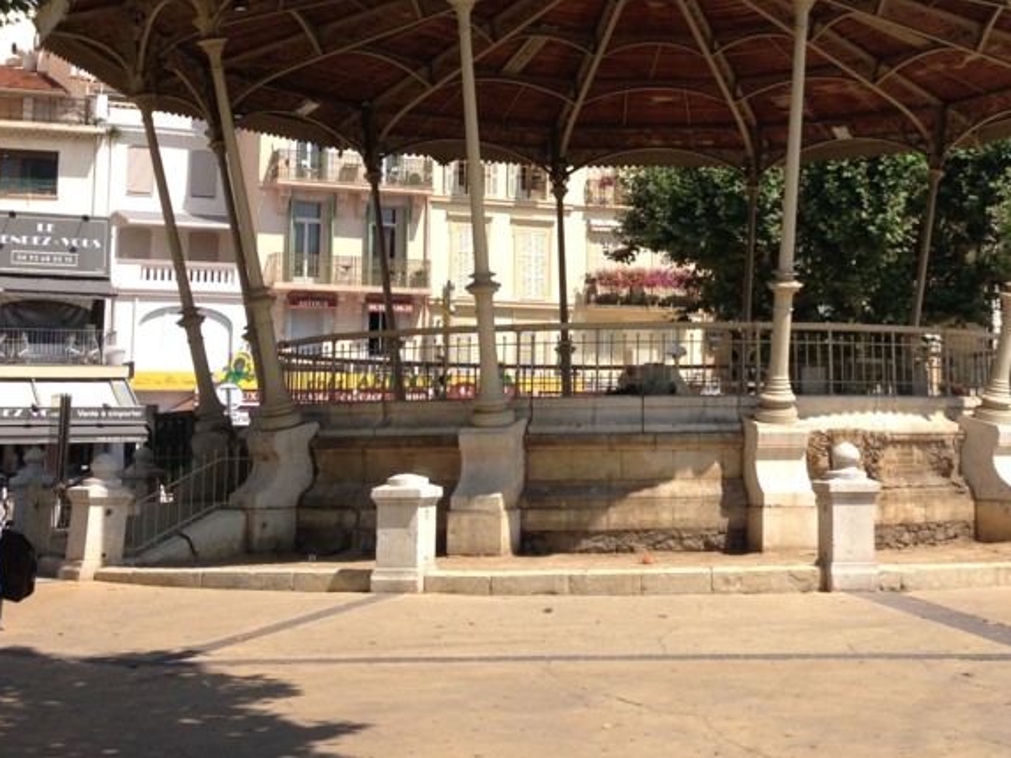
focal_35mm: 59
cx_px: 700
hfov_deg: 32.3
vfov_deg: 24.6
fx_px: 1724
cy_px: 224
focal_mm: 4.13
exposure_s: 1/1232
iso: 50
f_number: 2.4
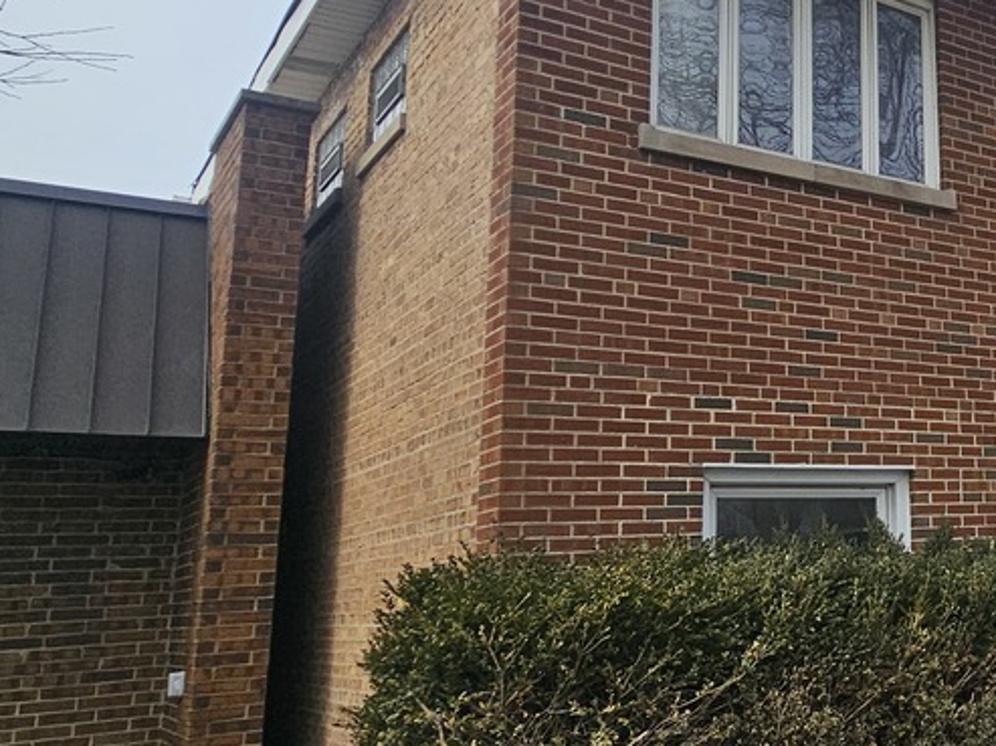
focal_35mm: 38
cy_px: 321
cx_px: 1190
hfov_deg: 37.4
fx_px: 1093
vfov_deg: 37.6
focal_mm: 2.2
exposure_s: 1/1925
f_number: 2.2
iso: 50
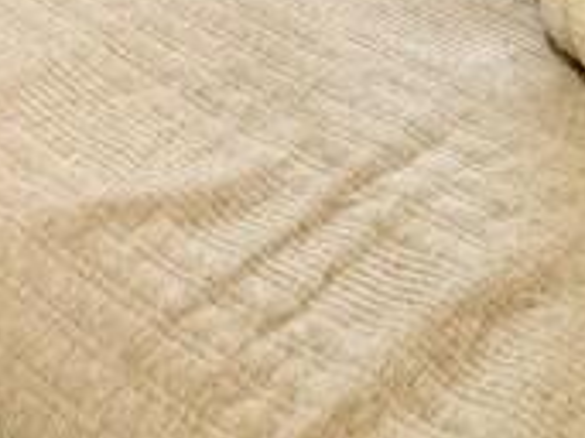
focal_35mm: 84
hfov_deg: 22.5
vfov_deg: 12.0
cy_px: -763
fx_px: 1419
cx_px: 21
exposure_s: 1/100
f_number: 2.2
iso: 160
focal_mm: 2.22
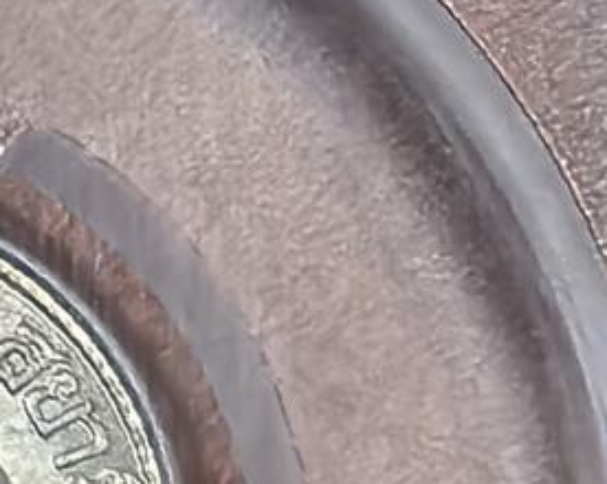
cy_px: 389
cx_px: -244
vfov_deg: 10.0
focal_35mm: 153
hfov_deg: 12.1
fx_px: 2745
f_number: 2.2
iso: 160
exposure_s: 1/50
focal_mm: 1.68
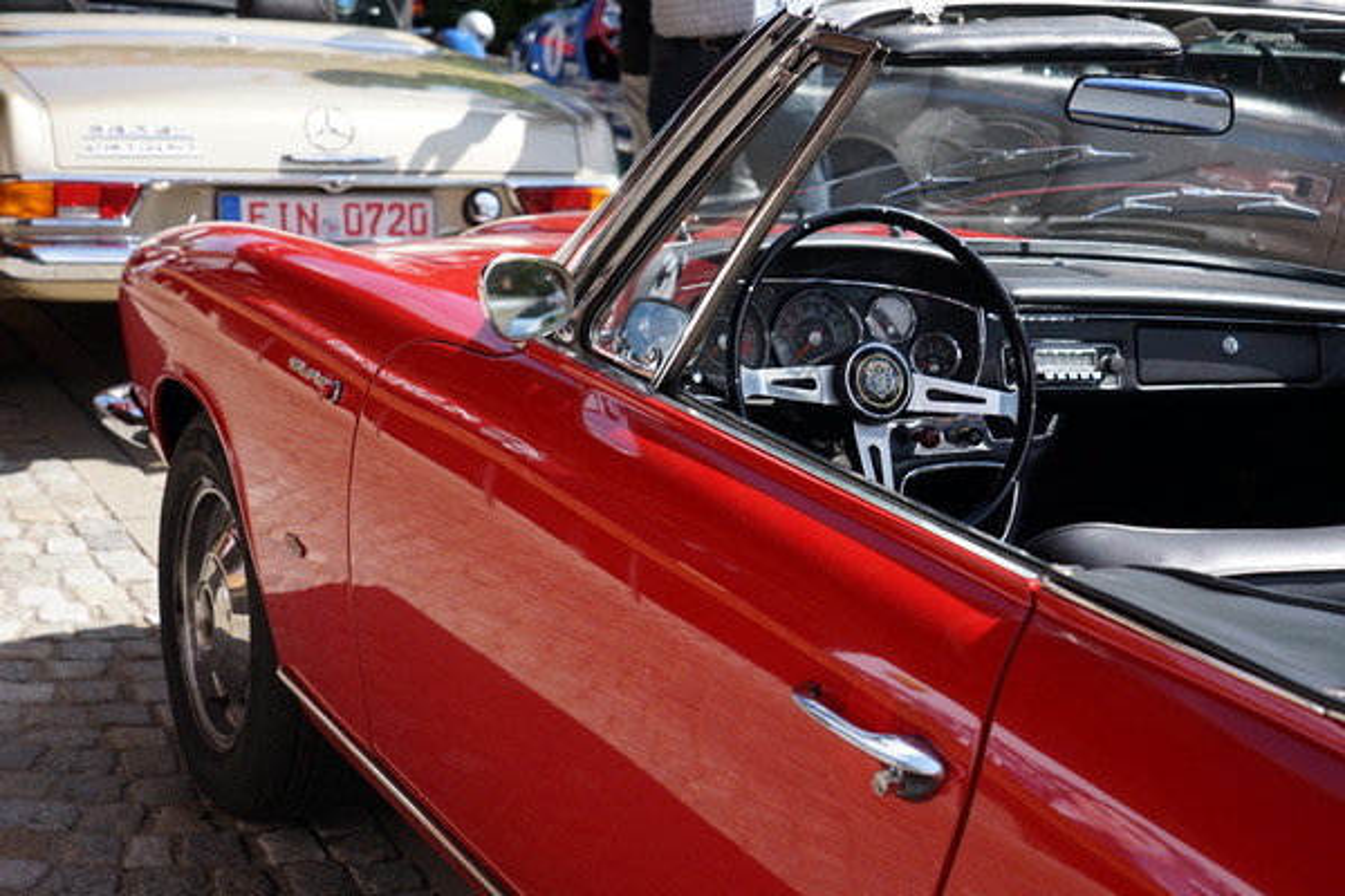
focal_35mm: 57
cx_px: 672
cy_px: 448
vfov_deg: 23.8
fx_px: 2129
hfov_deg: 35.1
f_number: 6.3
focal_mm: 57
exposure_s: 1/160
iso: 100
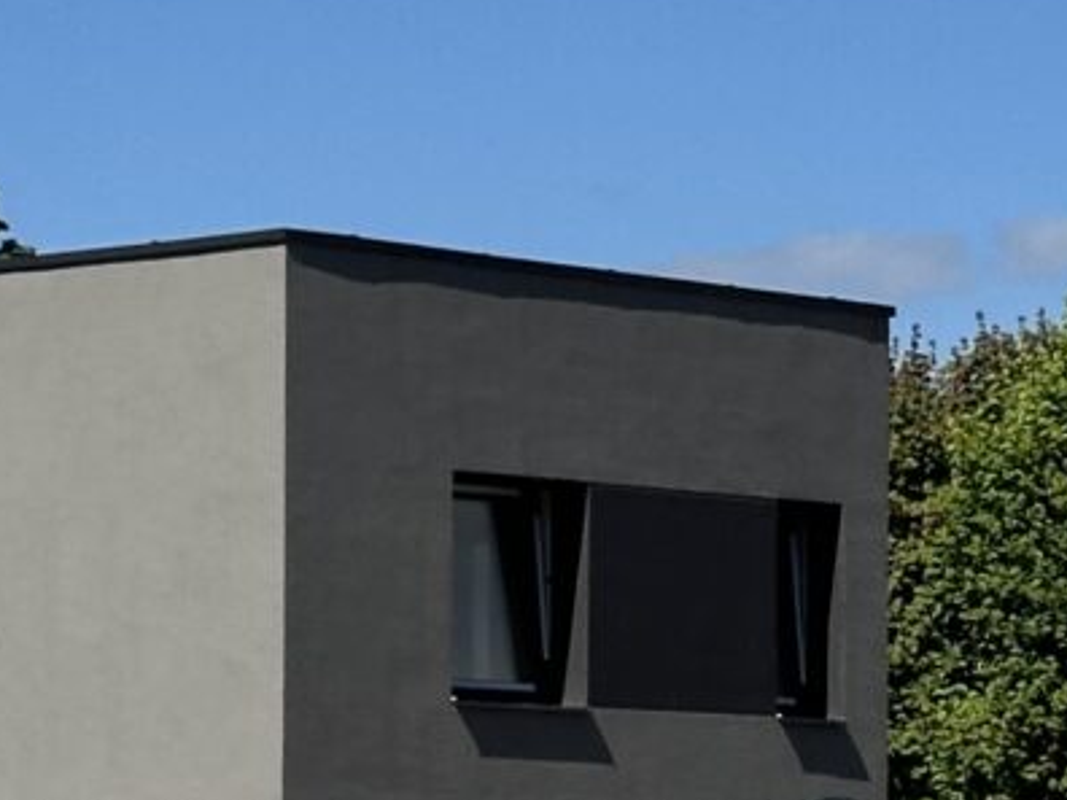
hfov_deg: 15.5
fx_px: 3822
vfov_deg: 11.8
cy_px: 865
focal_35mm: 124
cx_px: -102
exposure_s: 1/7634
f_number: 1.78
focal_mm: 6.86
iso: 64
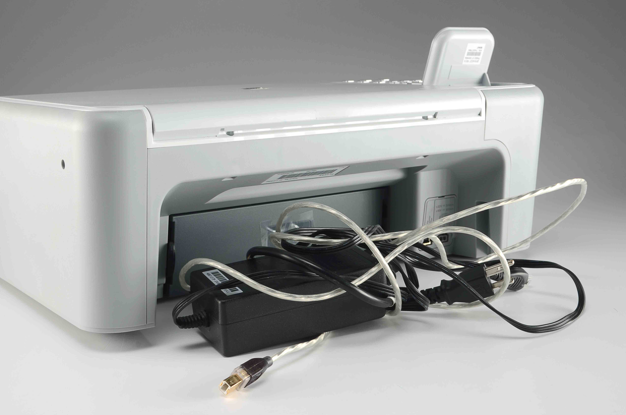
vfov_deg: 25.6
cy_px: 208
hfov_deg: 37.9
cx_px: 313
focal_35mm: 52
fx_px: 911
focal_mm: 35
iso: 100
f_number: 13
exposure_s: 1/80
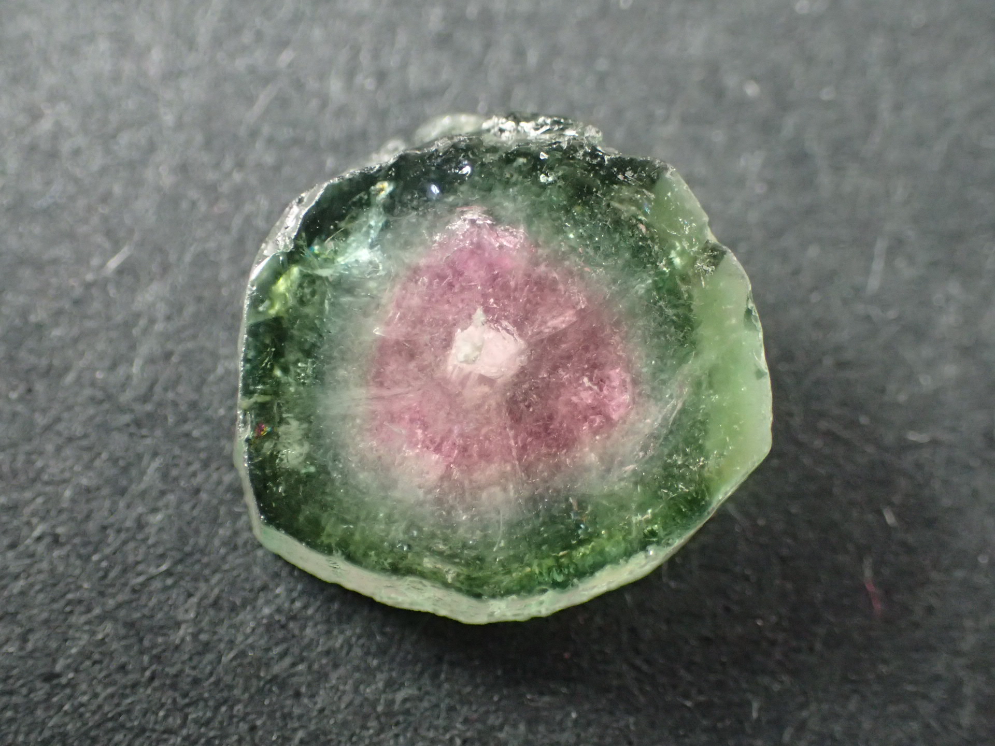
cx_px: 498
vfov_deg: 21.0
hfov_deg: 27.8
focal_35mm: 70
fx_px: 2012
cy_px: 373
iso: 1000
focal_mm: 12.6
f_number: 4
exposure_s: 1/60
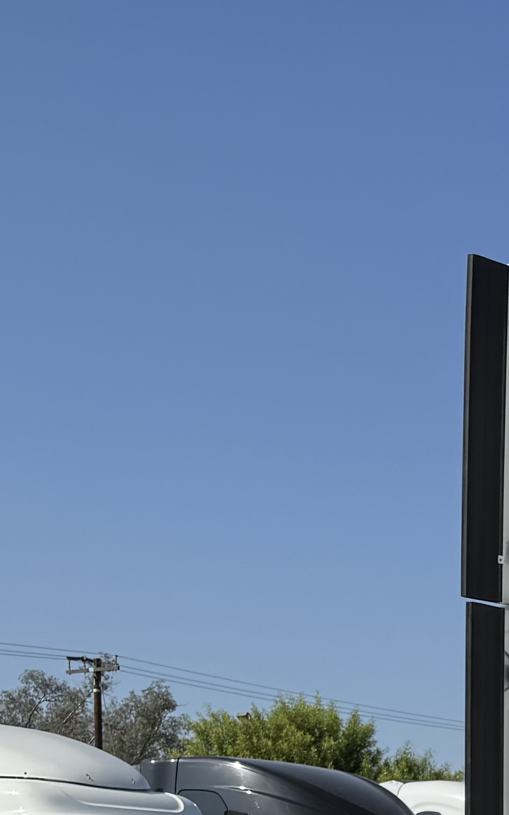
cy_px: 1000
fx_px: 1953
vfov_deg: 21.7
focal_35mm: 88
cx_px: 615
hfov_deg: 14.4
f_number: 1.78
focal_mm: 6.76
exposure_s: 1/6173
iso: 80
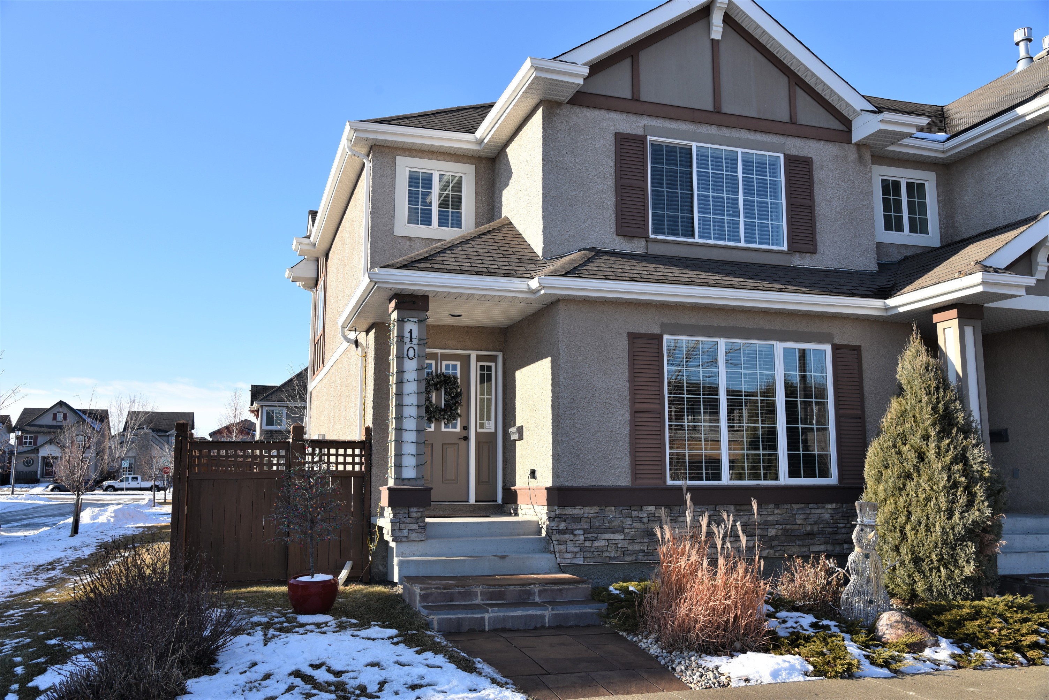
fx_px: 904
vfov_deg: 42.4
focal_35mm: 31
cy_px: 350
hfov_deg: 60.3
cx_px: 524
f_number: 8
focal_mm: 31
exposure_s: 1/250
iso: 200
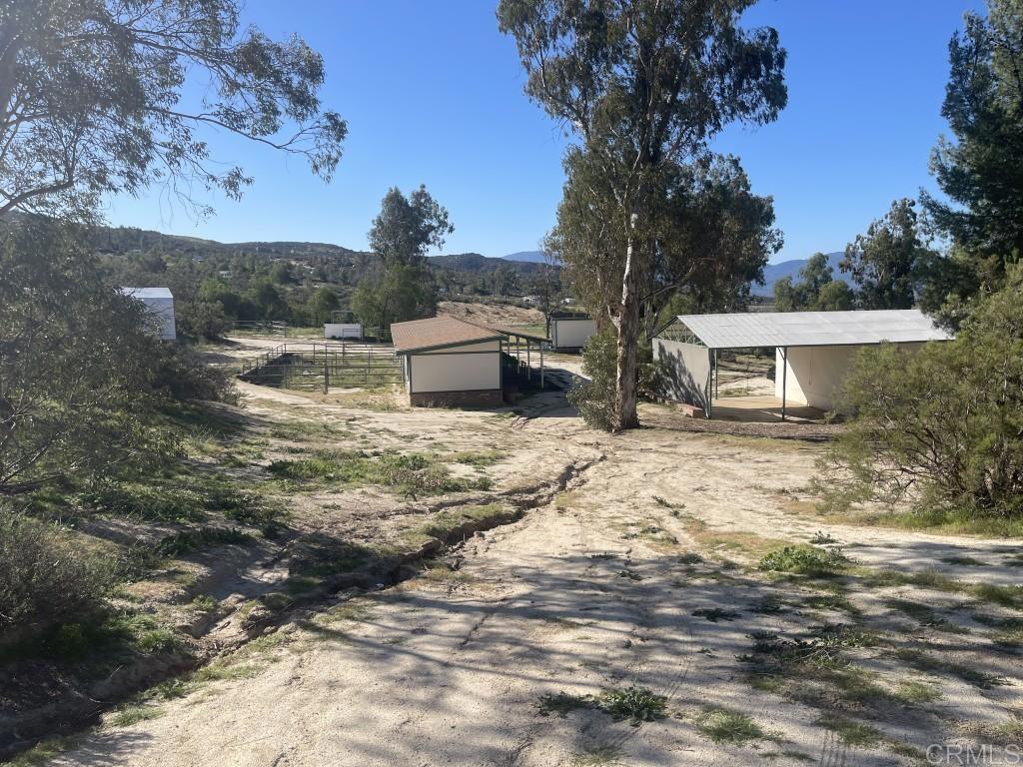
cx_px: 512
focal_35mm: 25
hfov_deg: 69.4
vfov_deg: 54.9
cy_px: 384
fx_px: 739
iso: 32
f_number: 1.6
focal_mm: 5.1
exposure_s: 1/3788
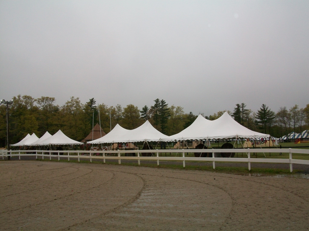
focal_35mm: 34
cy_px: 116
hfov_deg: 54.0
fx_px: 304
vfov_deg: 41.8
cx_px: 154
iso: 80
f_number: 5.5
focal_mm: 5.7
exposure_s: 1/640
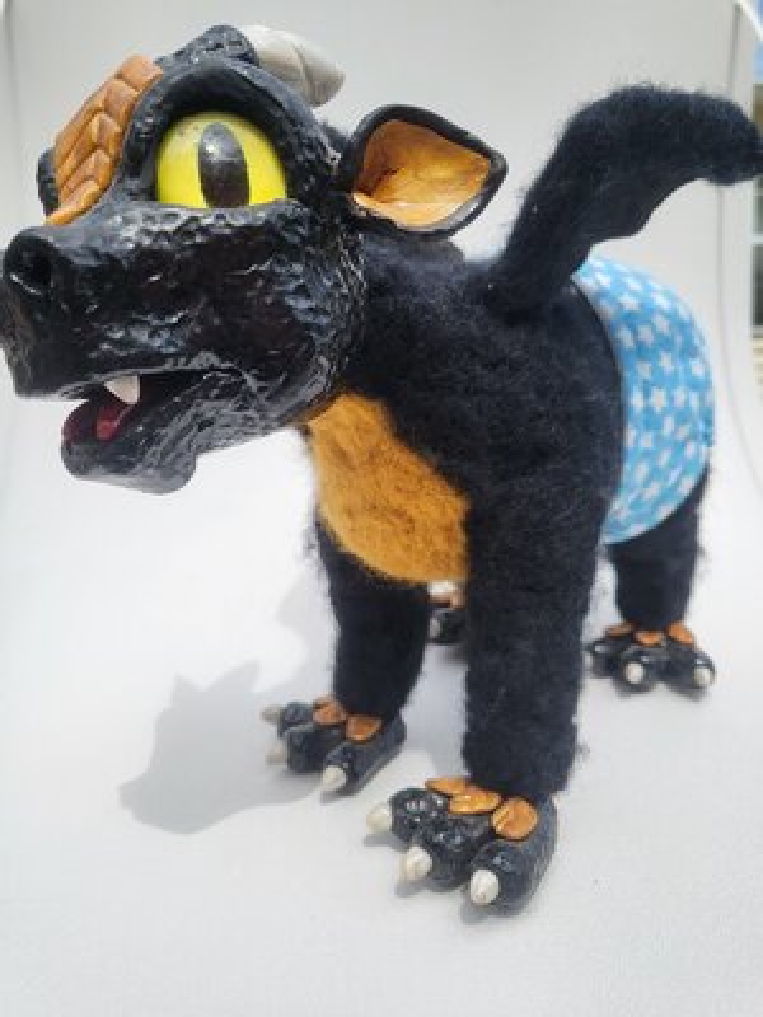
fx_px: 764
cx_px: 382
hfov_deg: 53.1
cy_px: 508
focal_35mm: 26
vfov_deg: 67.3
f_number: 1.8
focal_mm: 4.25
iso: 50
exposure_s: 1/2600
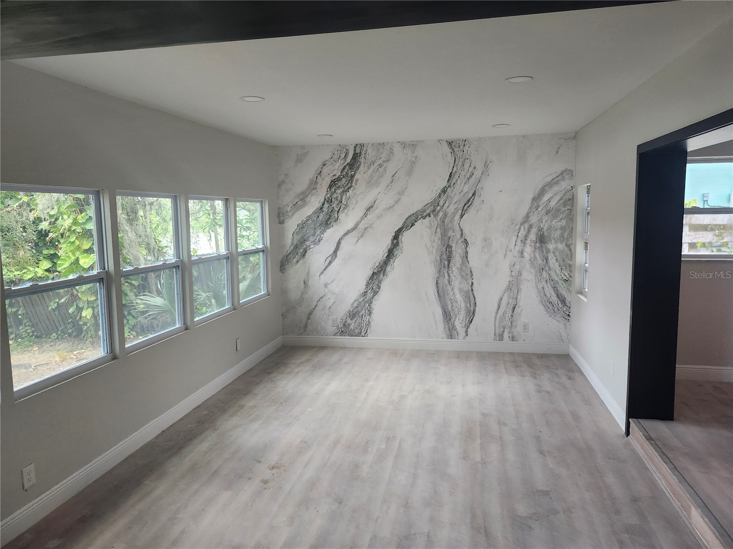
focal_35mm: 23
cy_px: 274
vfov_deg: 58.9
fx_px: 487
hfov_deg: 73.9
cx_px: 366
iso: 400
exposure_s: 1/120
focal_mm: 5.54
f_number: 1.8
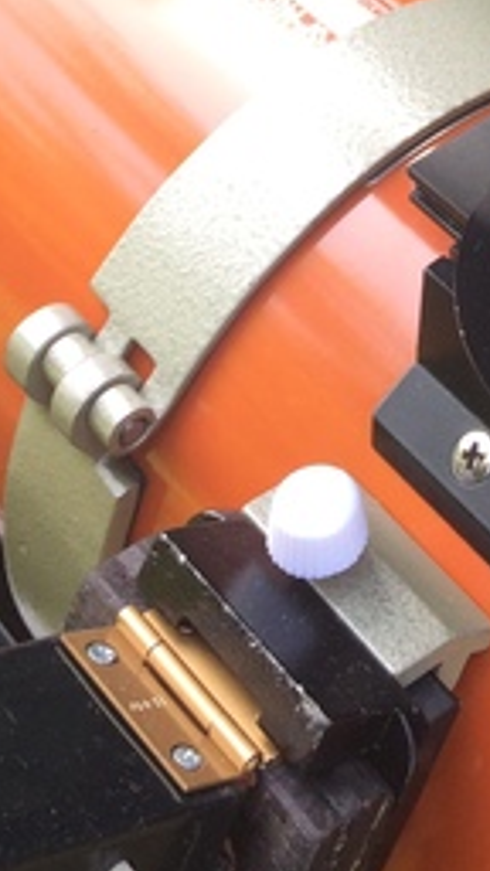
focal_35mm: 92
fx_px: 2125
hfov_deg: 12.8
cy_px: -369
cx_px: 626
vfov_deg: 20.4
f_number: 2.2
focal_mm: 4.15
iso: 32
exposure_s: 1/120
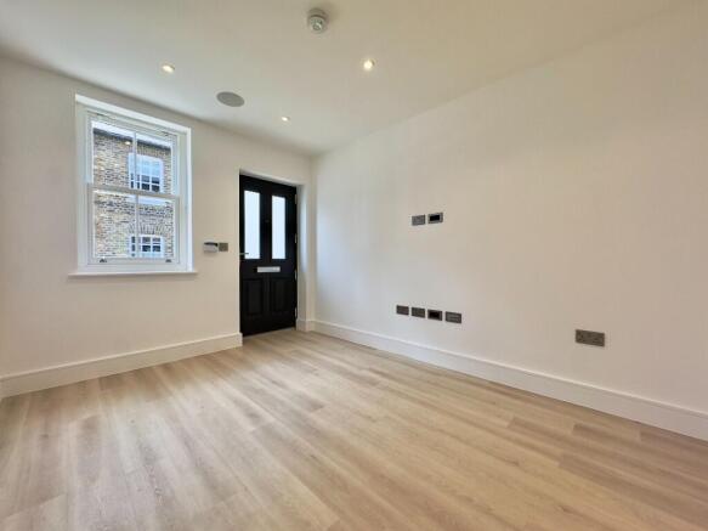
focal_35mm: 14
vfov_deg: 85.7
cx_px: 354
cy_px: 266
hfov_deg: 102.1
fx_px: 286
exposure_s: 1/104
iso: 40
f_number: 2.2
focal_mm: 2.22
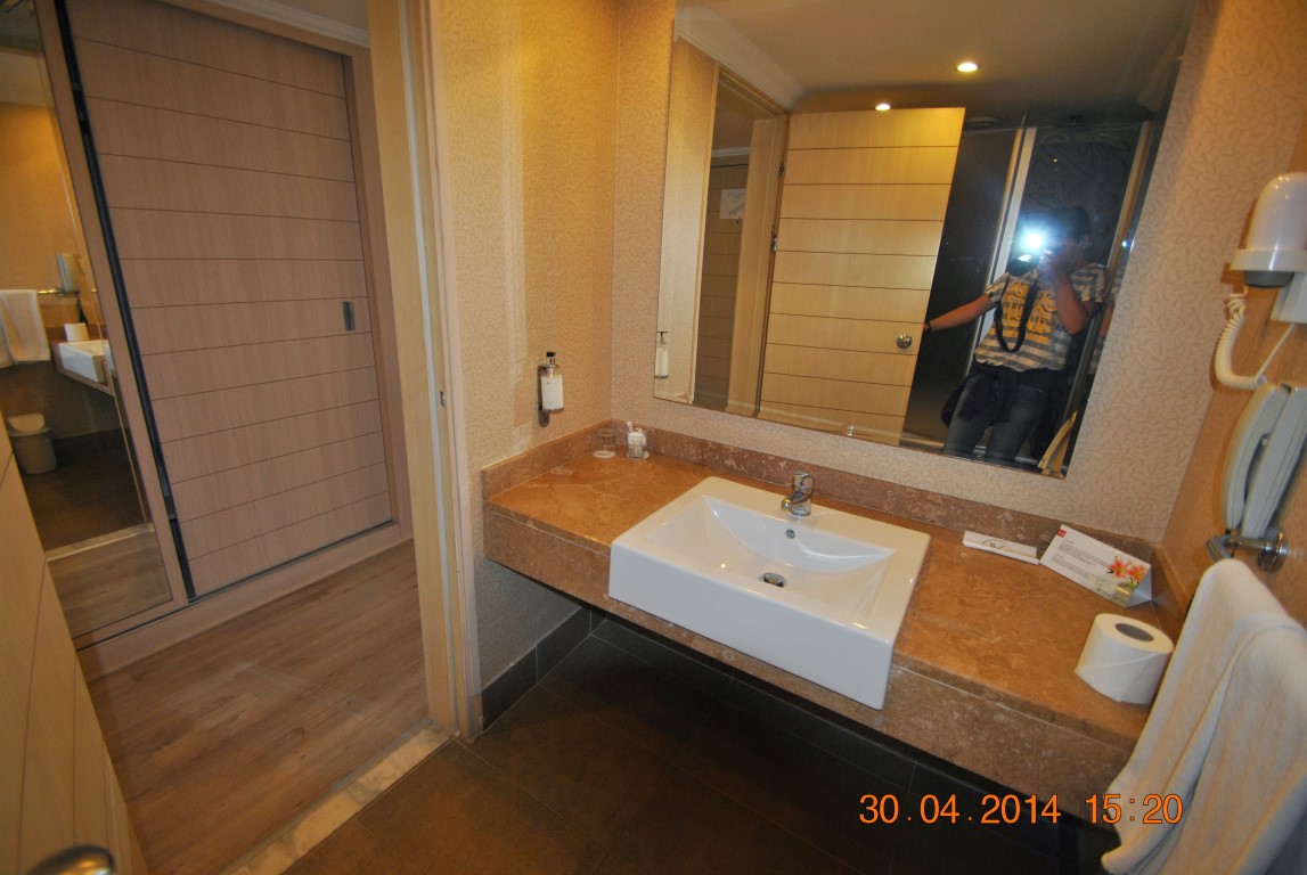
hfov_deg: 100.3
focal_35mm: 15
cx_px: 654
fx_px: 545
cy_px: 438
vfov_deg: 77.5
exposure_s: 1/60
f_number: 3.5
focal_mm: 10
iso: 200
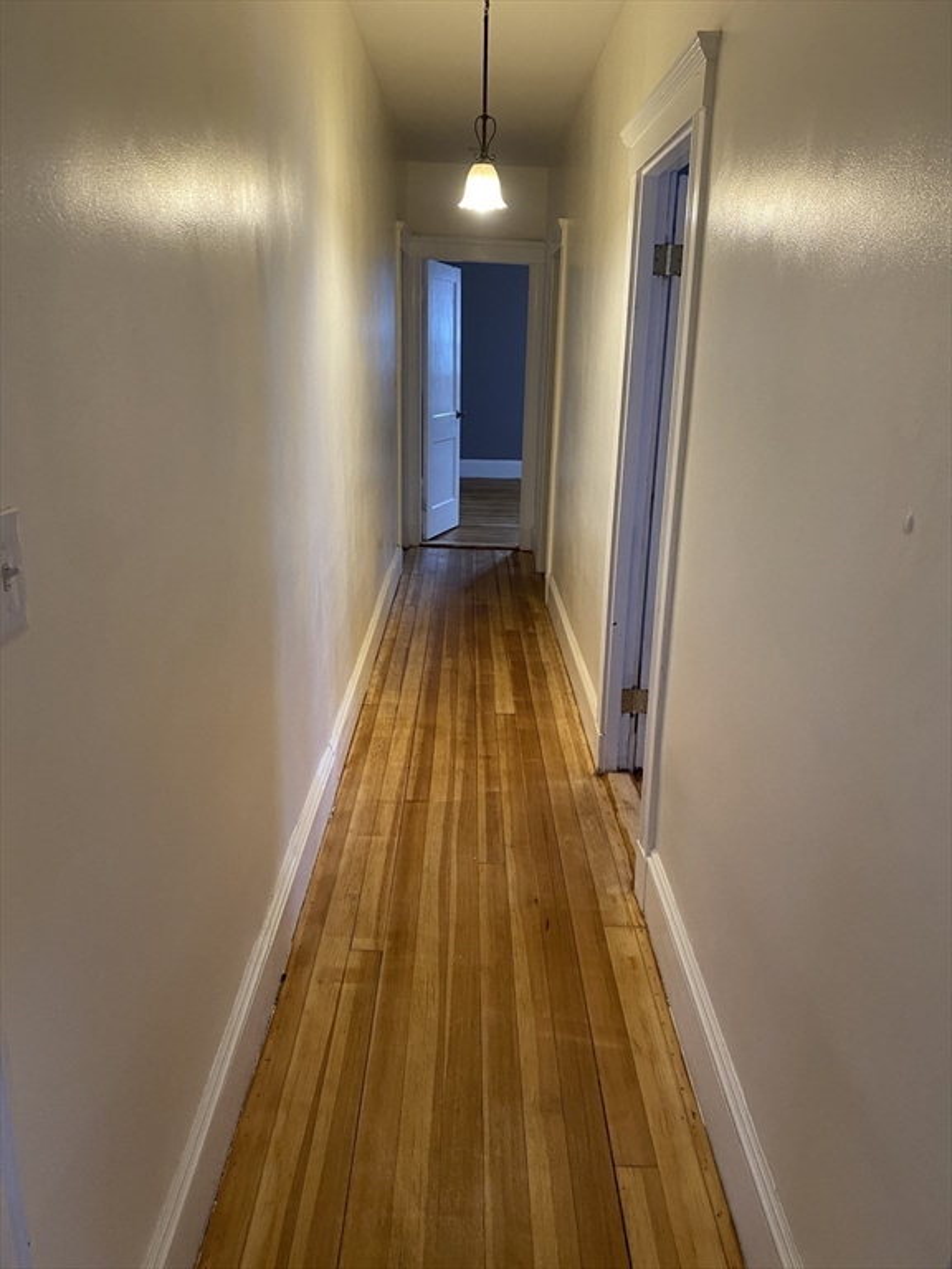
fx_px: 953
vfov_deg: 67.3
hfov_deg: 53.1
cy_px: 634
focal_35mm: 26
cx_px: 476
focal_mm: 4.25
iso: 200
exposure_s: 1/60
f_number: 1.8
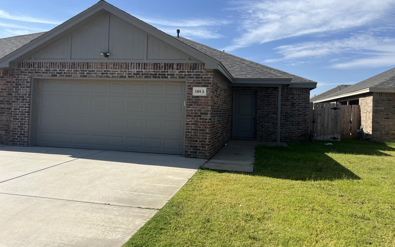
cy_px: 102
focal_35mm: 28
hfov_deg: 66.5
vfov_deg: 44.3
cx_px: 199
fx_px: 301
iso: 50
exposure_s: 1/4831
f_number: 1.5
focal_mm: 5.7
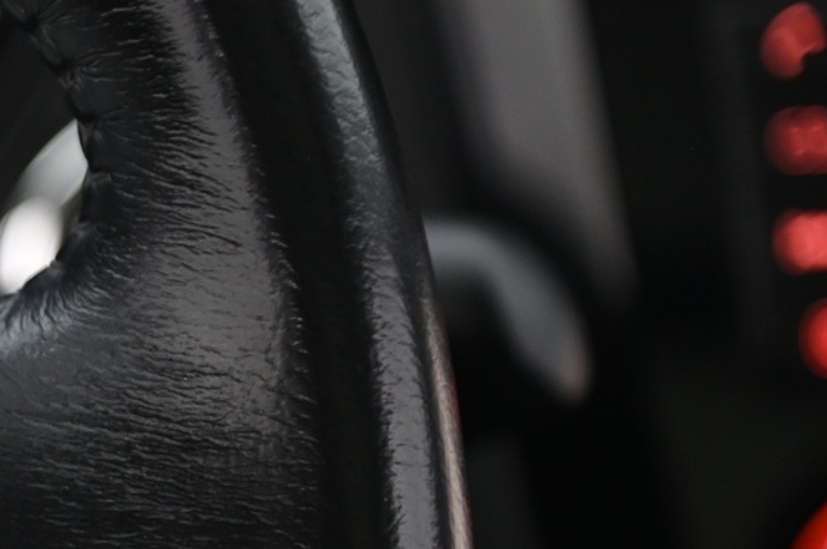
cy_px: 590
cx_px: -332
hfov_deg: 5.9
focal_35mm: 348
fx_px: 7985
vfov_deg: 3.9
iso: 2000
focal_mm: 120
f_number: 4
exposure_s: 1/15
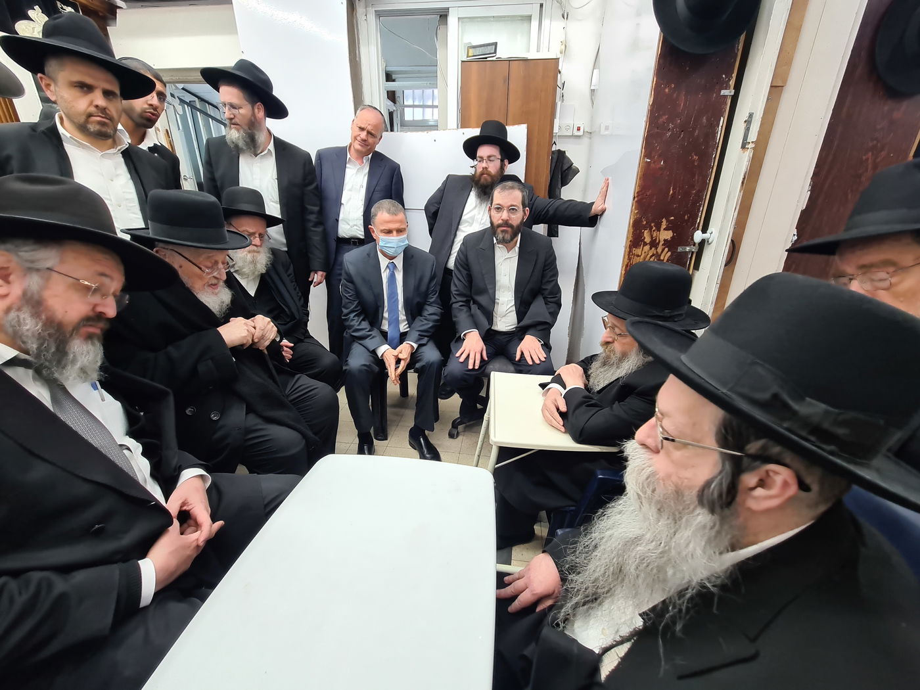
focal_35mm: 13
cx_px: 460
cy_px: 345
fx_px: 346
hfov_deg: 106.2
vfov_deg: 89.9
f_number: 2.2
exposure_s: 1/100
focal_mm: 2.22
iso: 100
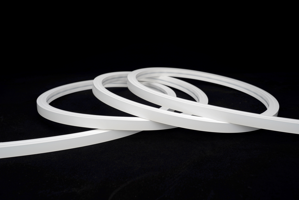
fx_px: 324
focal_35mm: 39
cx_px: 150
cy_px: 100
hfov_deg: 49.6
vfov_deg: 34.2
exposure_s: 1/40
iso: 50
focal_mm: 39
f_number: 8
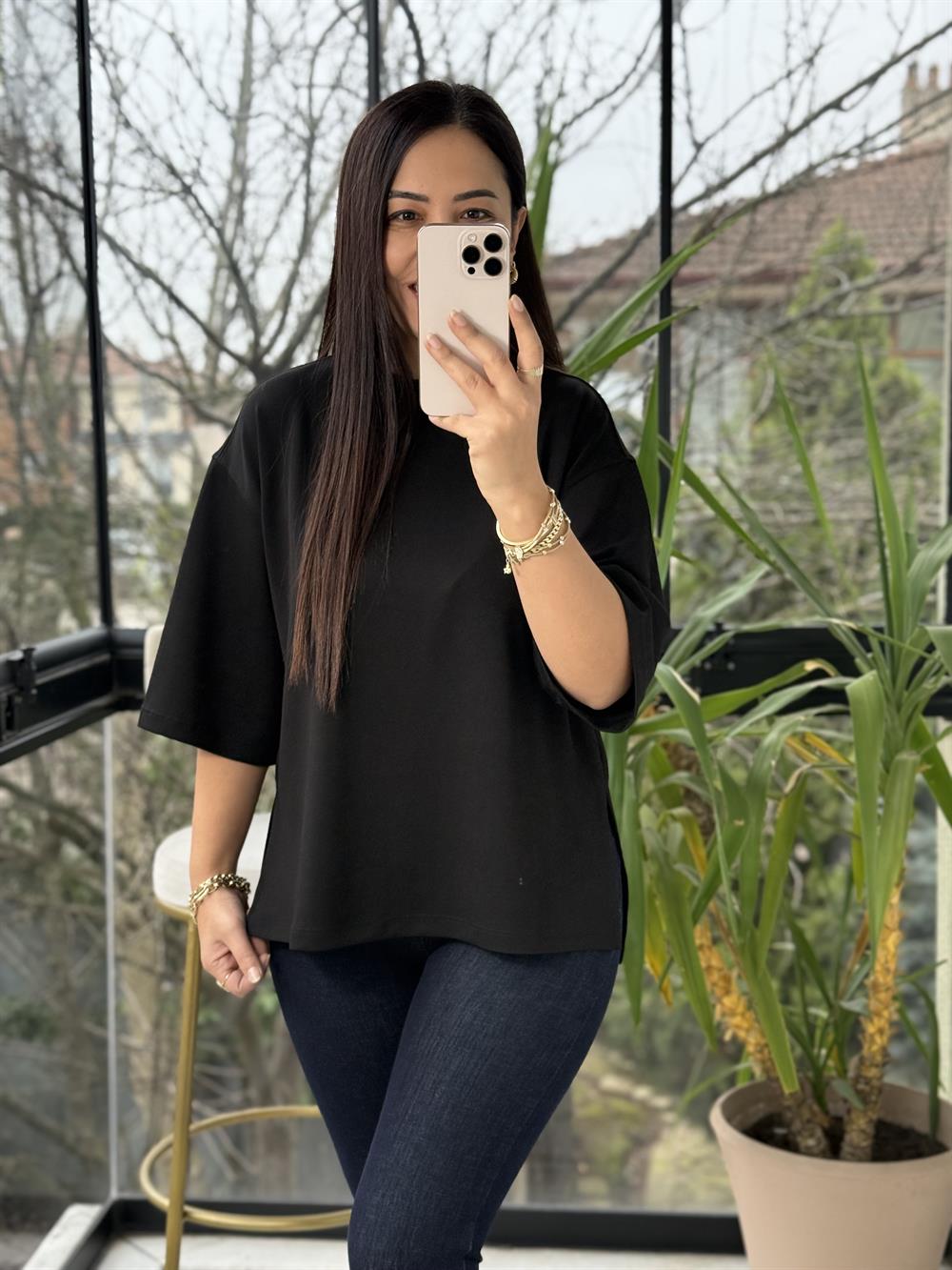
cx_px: 476
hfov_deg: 30.3
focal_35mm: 48
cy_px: 635
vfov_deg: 39.7
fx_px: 1760
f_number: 1.78
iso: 100
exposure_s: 1/250
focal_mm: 6.76
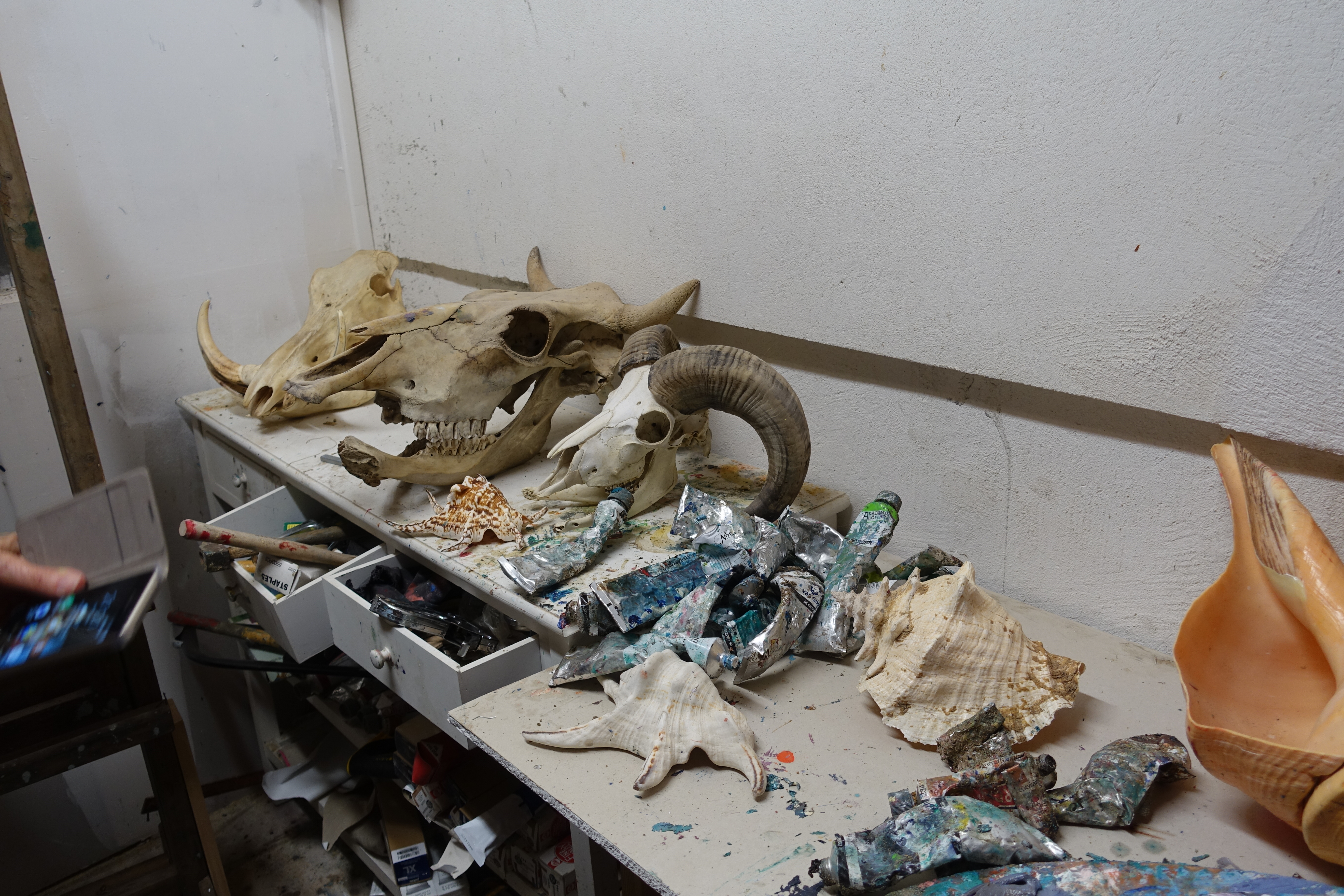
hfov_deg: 63.7
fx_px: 1083
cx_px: 672
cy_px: 448
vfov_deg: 45.0
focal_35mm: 29
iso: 125
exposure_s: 1/30
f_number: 2.8
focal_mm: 10.7
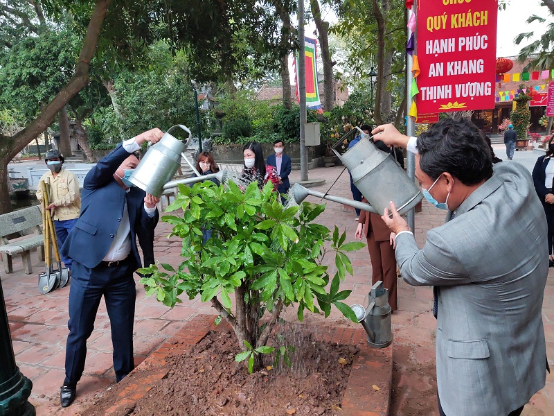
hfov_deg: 69.4
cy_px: 208
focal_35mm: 25
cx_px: 277
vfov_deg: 54.9
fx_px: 400
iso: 161
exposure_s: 1/100
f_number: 1.7
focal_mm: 4.71
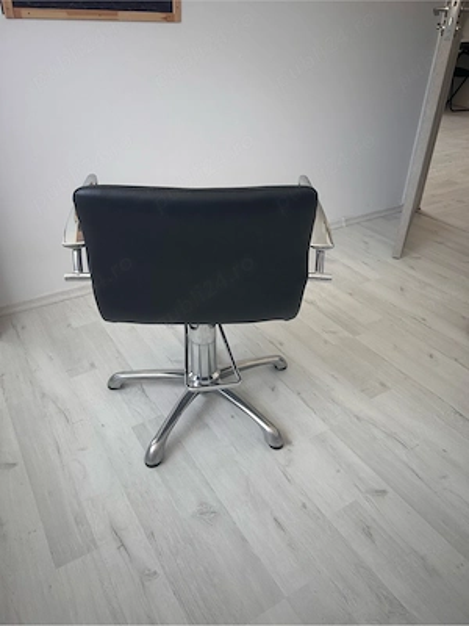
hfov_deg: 53.1
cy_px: 313
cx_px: 234
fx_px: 470
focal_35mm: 26
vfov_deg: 67.3
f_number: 1.5
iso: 125
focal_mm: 5.7
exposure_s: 1/68
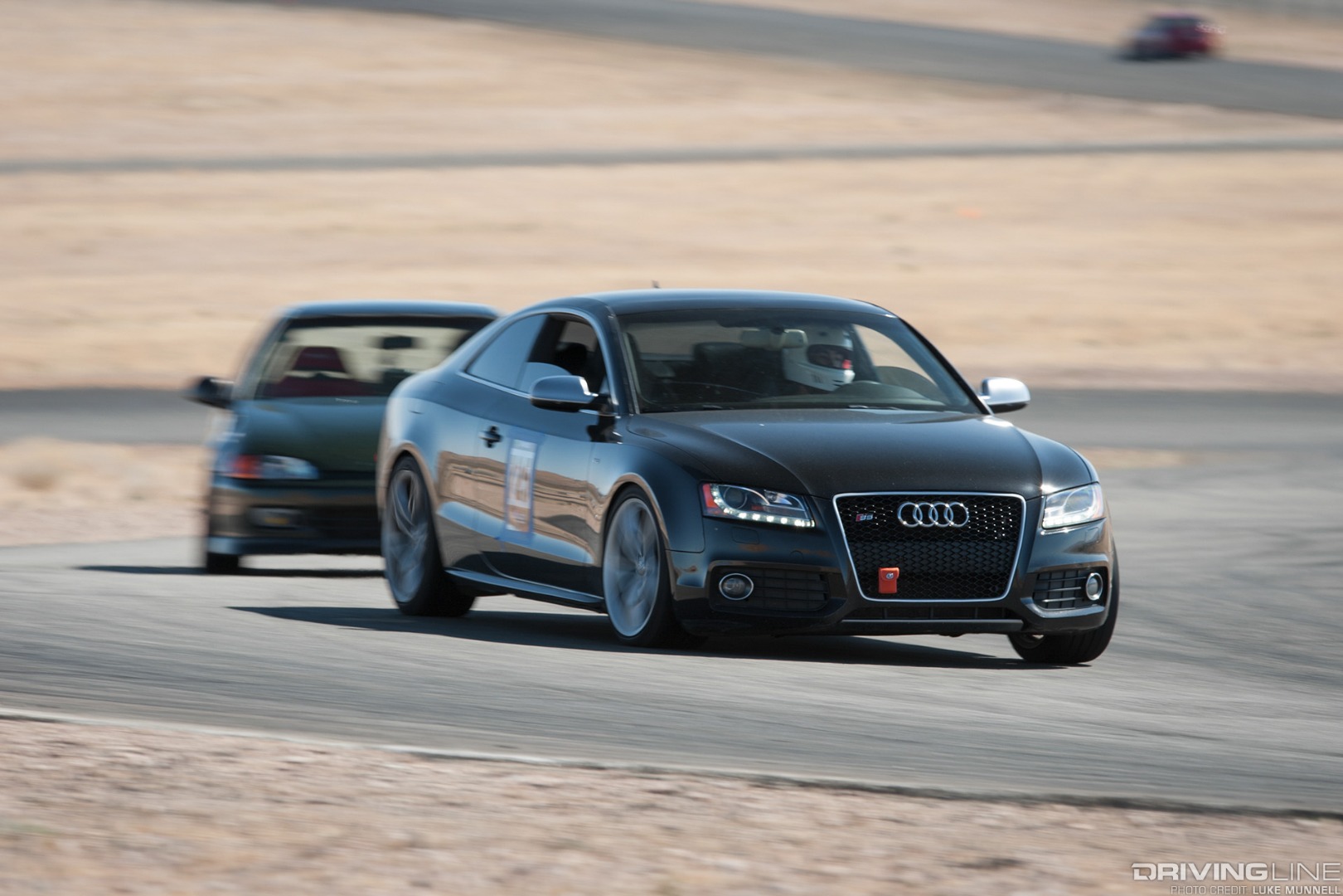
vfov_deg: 3.4
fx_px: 14921
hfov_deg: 5.2
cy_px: 448
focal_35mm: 400
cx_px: 672
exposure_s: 1/80
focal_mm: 400
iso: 100
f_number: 8
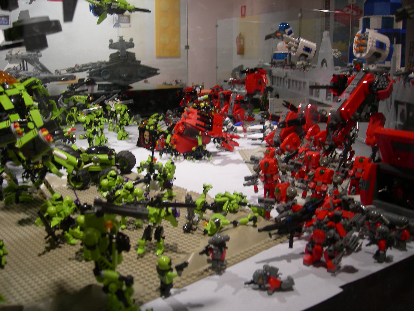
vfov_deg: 39.7
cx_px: 207
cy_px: 156
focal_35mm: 36
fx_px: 431
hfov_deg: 51.4
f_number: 2.7
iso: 64
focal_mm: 7.5
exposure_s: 1/11.1
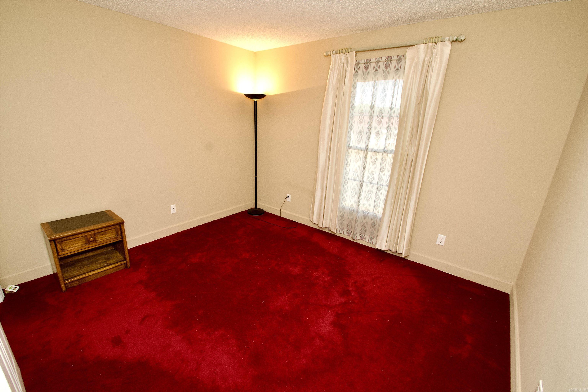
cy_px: 196
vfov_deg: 77.3
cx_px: 294
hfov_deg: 100.4
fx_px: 245
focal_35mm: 15
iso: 400
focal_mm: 10
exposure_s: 1/60
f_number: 8
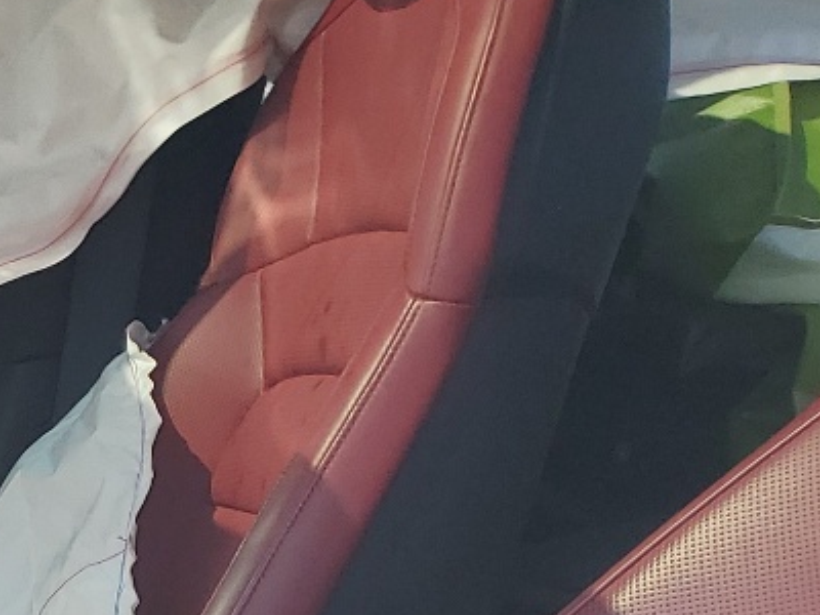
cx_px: -652
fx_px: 2464
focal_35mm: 104
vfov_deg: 12.9
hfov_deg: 16.0
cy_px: 1101
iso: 50
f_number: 1.5
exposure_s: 1/312
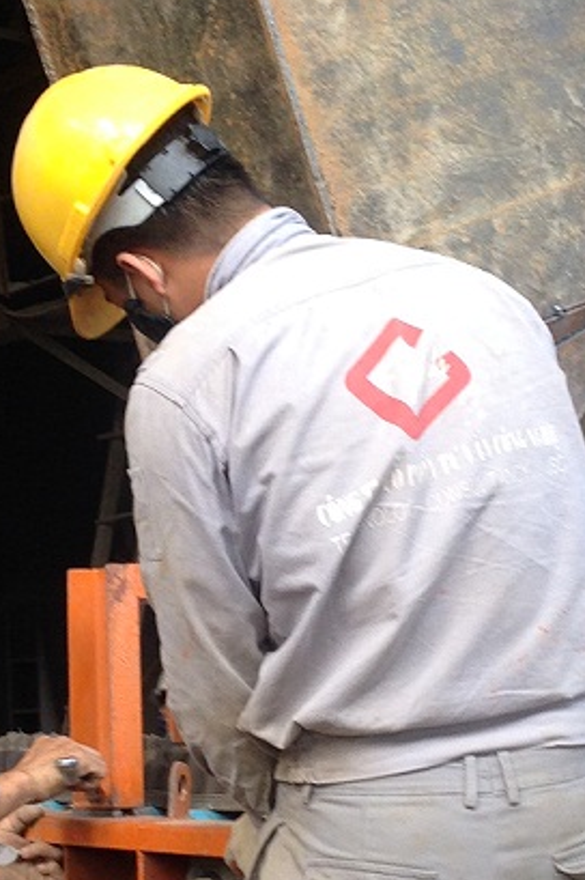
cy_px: 629
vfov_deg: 21.1
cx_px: 339
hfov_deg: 14.2
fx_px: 2344
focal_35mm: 96
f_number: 2.4
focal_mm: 4.12
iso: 80
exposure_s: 1/120
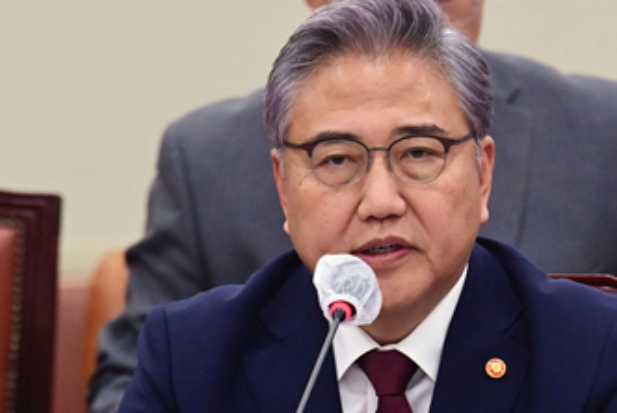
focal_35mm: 770
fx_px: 13208
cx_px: 392
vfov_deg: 1.8
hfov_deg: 2.7
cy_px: 312
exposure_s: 1/250
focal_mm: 400
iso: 6400
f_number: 8
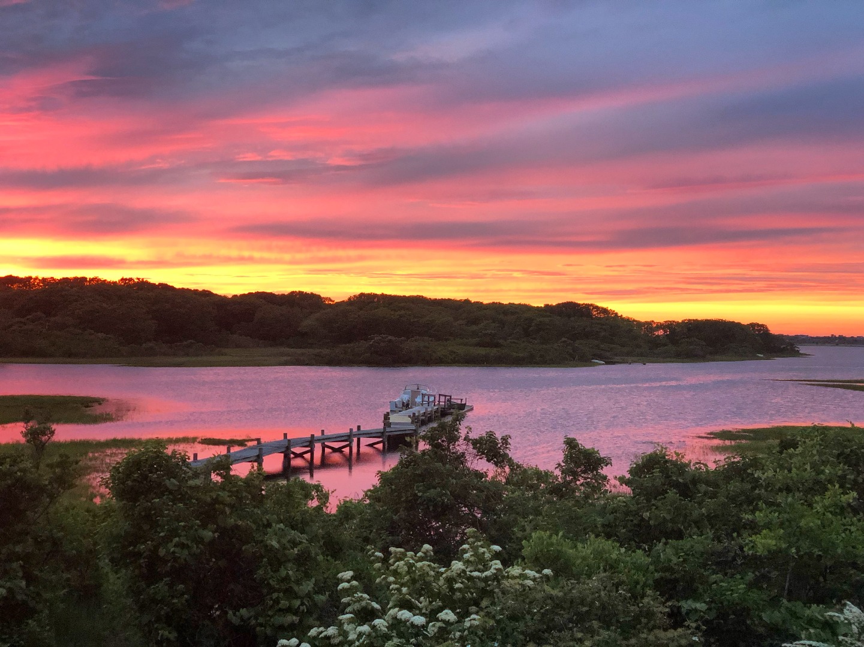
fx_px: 1298
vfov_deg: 28.0
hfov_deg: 36.8
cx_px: 432
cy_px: 324
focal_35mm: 52
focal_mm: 6
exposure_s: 1/30
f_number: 2.4
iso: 100
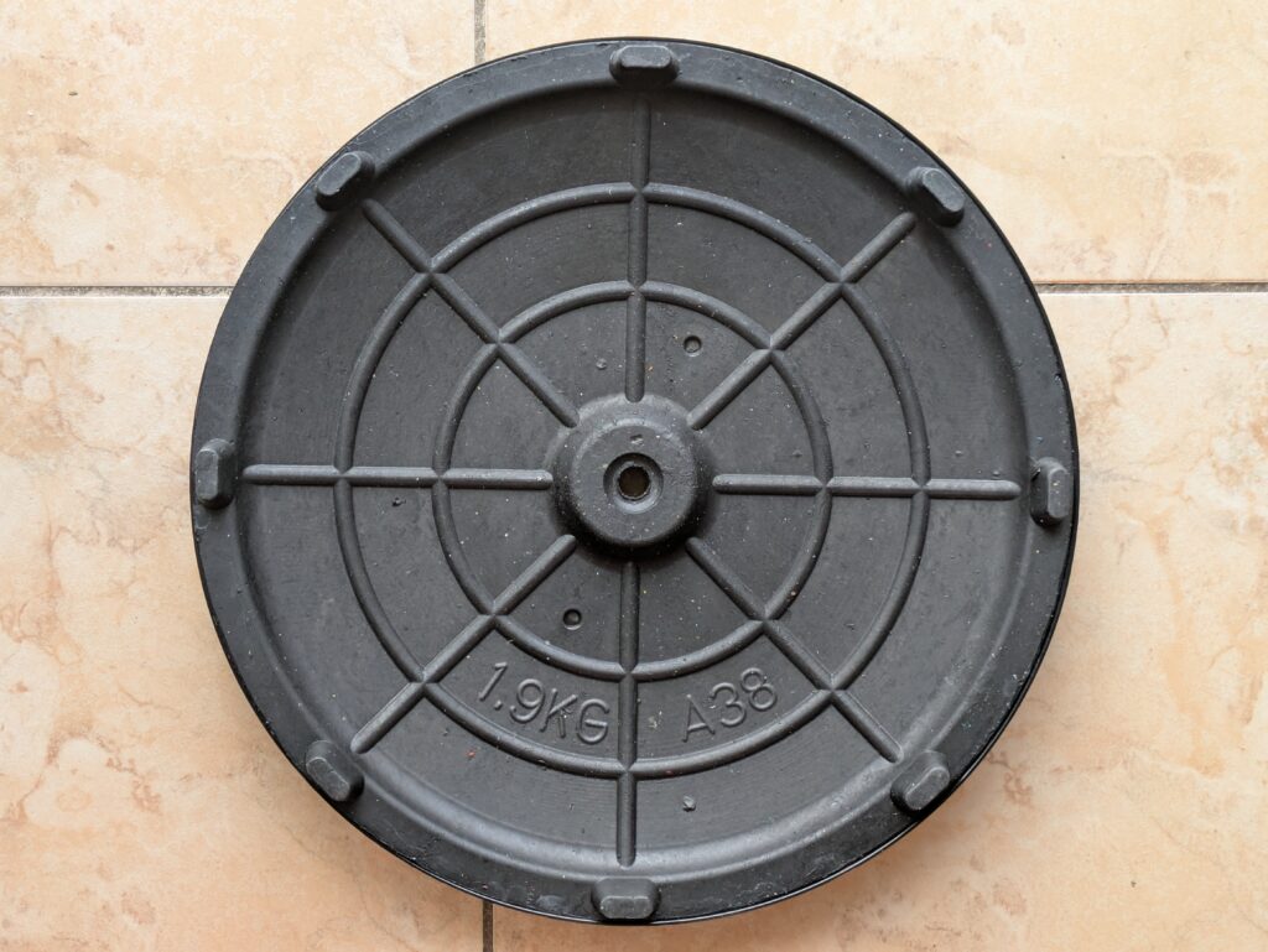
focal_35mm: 51
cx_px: 634
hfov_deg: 37.5
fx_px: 1869
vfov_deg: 28.6
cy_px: 476
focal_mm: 5.43
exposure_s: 1/120
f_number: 1.89
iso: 77
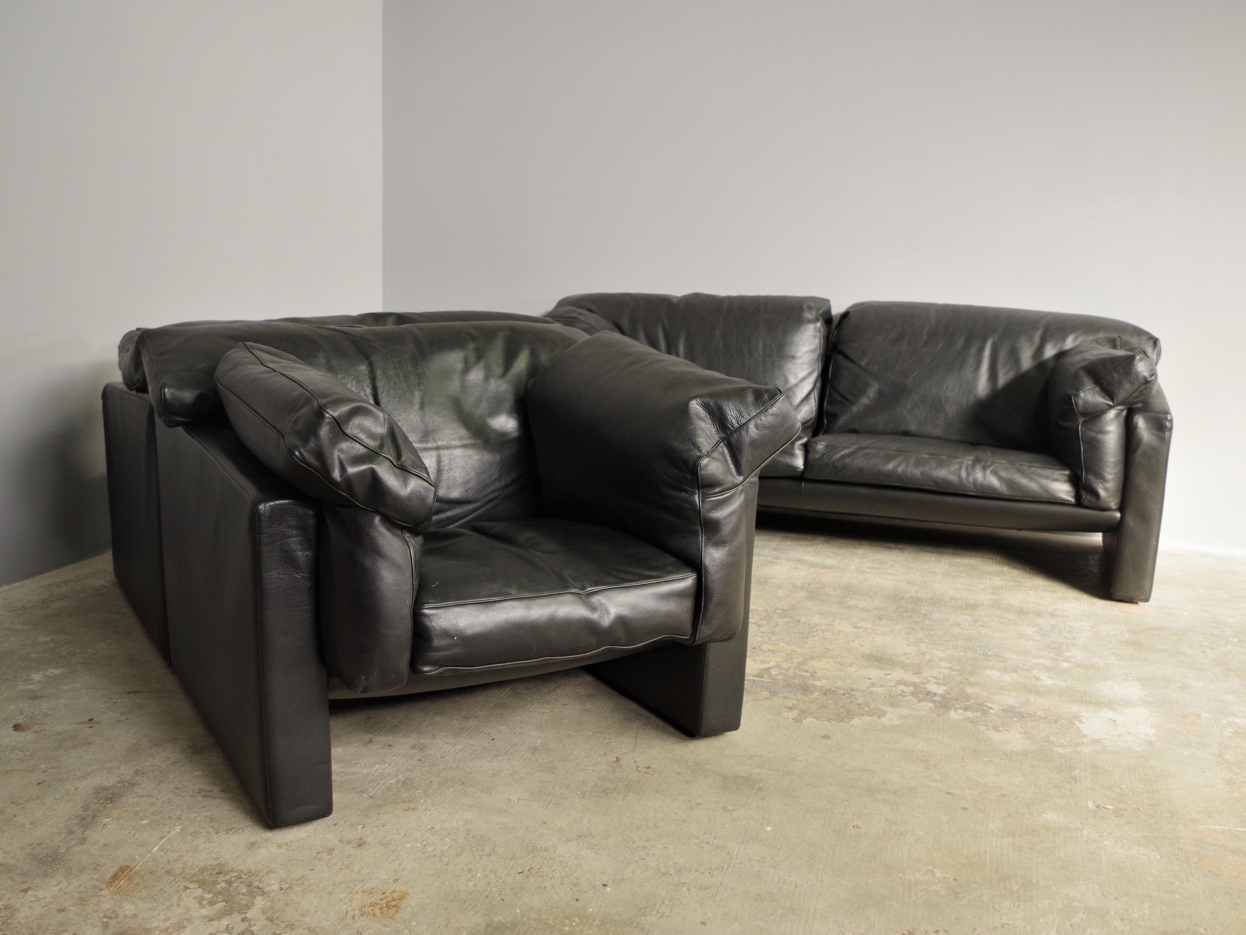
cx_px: 601
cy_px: 466
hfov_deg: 55.3
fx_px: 1188
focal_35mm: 33
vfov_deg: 42.9
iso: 800
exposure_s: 1/50
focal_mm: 20
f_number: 4
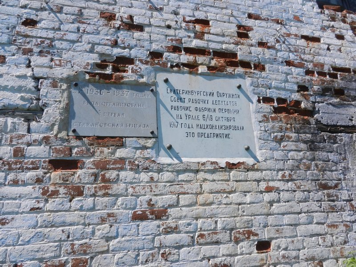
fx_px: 257
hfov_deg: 69.4
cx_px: 178
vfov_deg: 54.9
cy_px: 134
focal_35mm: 25
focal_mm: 4.5
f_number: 3.5
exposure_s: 1/1600
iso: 160
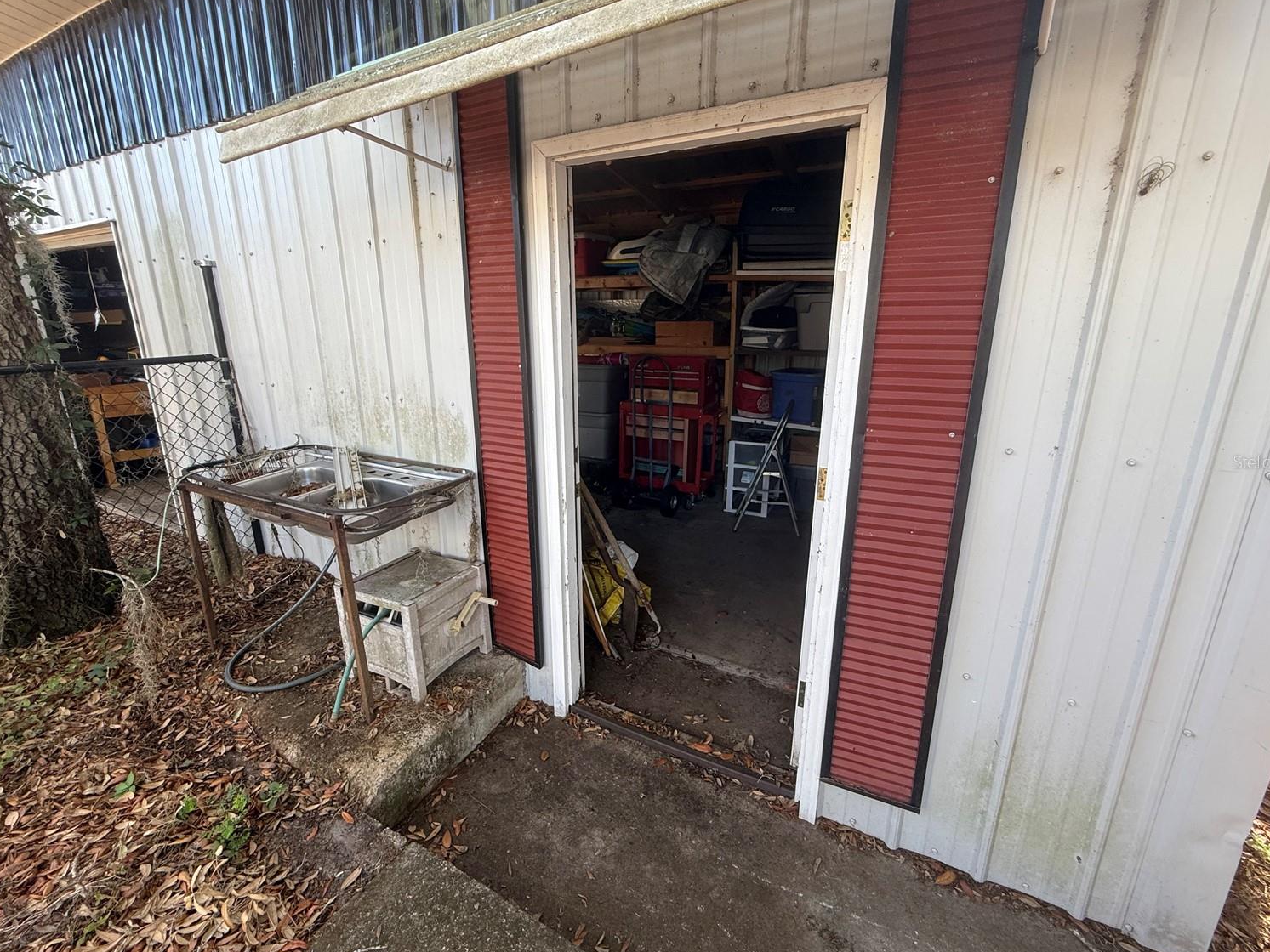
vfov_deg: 81.7
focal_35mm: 15
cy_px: 462
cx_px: 633
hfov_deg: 98.2
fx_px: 550
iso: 80
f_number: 2.2
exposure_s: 1/99
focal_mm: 2.22
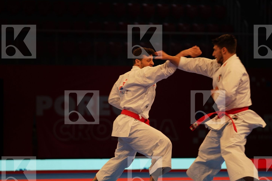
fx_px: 1247
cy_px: 107
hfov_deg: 12.5
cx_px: 145
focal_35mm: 165
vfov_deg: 8.3
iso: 800
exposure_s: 1/250
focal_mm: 134
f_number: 2.8
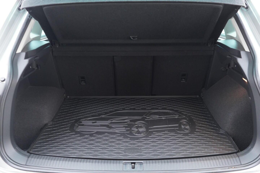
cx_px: 130
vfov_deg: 36.9
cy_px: 86
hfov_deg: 53.1
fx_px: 260
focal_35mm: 36
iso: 800
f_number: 2.8
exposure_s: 1/40
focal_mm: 24
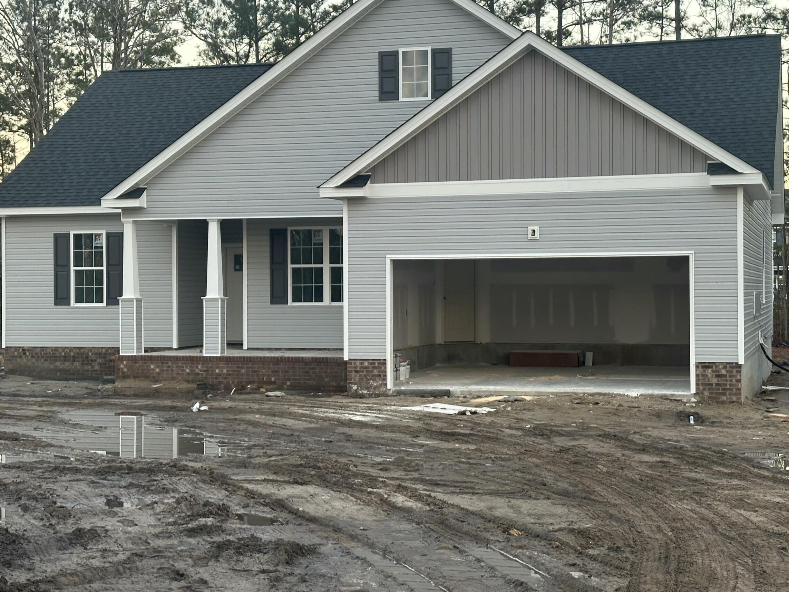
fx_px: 1436
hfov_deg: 30.7
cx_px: 391
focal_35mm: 63
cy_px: 277
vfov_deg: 23.3
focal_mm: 6.86
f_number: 1.78
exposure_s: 1/94
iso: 80
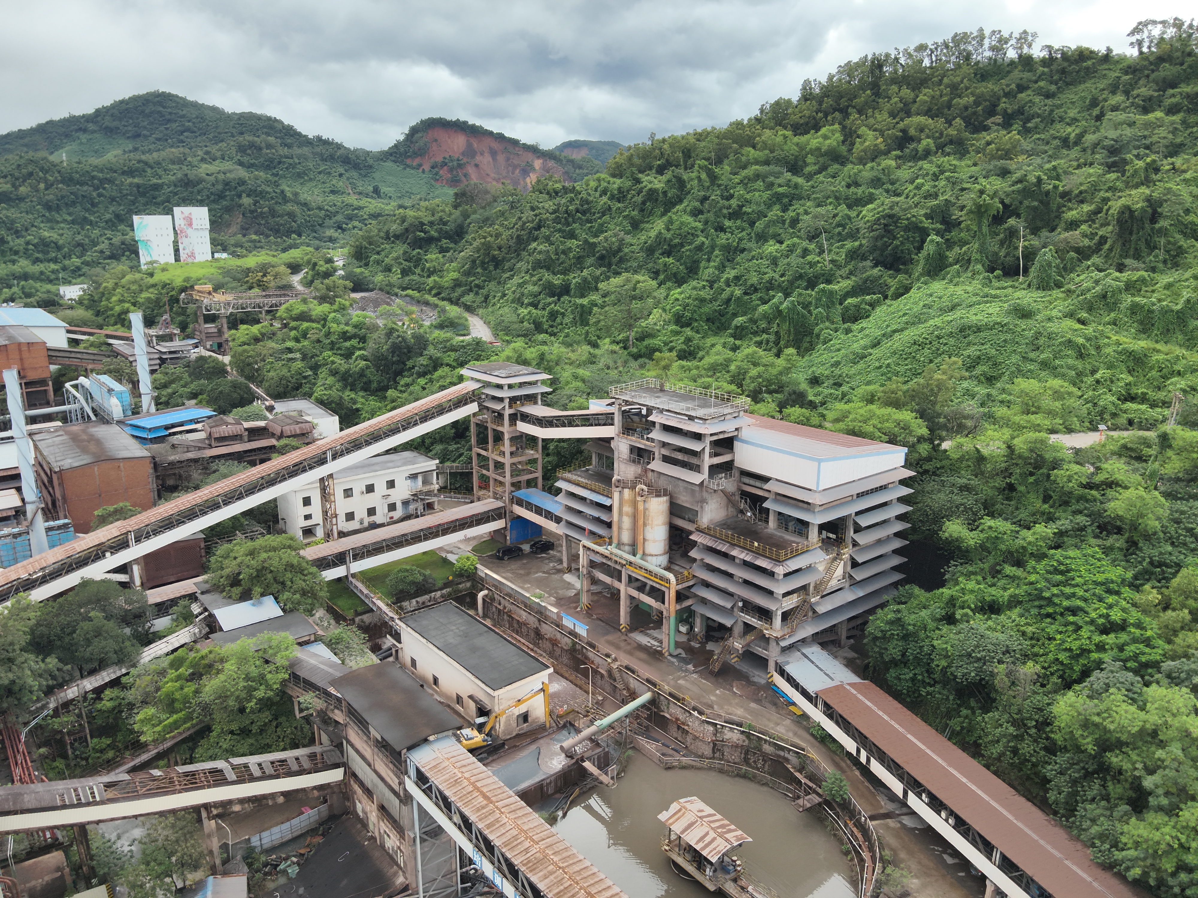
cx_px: 599
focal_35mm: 24
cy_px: 449
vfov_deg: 56.8
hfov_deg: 71.6
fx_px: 831
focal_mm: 4.4
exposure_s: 1/350
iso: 100
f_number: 2.8
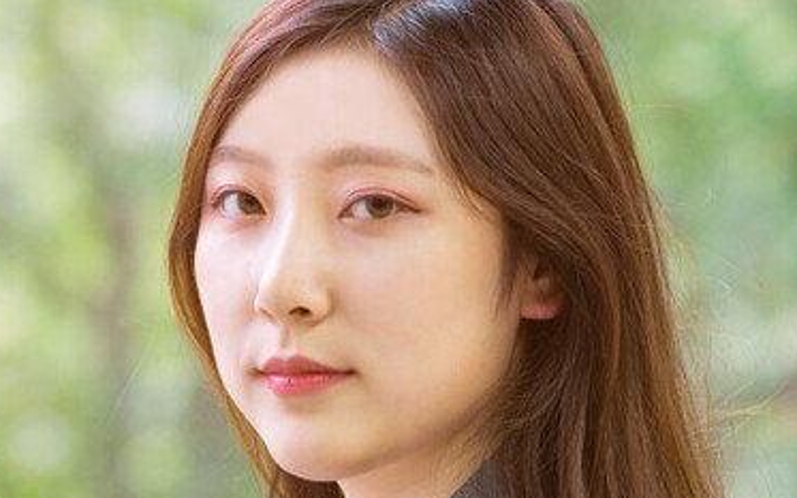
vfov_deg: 4.7
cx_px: -218
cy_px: 701
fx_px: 6059
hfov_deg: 7.4
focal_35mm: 279
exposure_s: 1/125
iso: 800
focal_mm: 85
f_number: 2.2
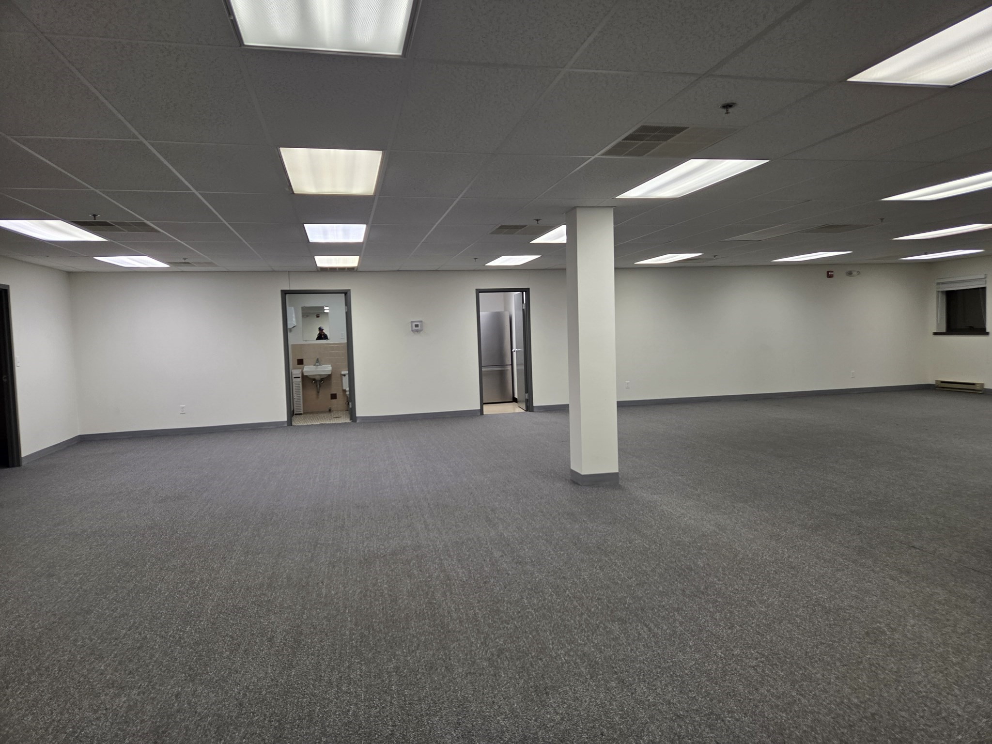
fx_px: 659
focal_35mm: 23
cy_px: 372
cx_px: 496
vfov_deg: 58.9
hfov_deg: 73.9
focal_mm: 5.4
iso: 125
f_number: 1.8
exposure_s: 1/120
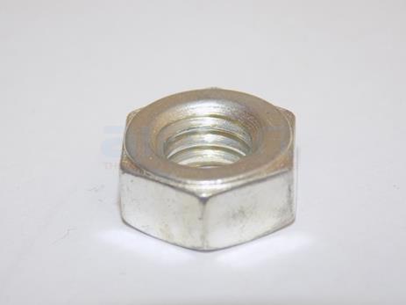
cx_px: 203
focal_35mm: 190
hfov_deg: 10.4
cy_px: 152
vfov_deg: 7.8
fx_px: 2228
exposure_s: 1/30
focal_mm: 33.7
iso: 200
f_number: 5.4
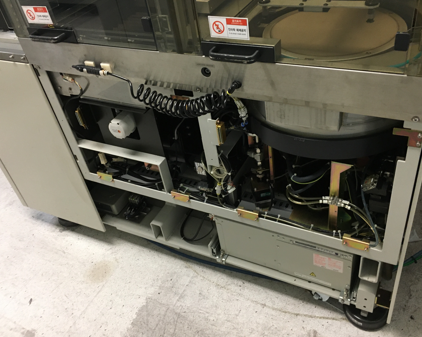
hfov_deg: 54.2
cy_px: 163
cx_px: 219
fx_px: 412
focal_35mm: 33
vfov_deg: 44.5
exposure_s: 1/30
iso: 125
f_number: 2.2
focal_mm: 4.15
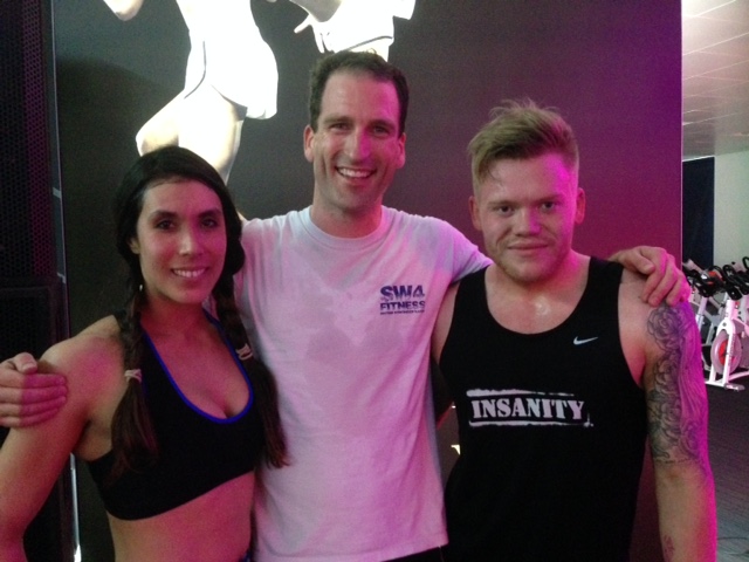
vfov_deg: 42.9
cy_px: 281
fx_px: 714
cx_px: 374
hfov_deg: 55.4
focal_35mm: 33
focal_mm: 4.12
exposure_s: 1/15
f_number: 2.4
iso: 800
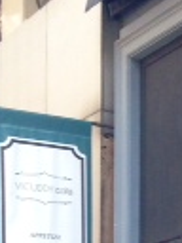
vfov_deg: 11.5
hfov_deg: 8.6
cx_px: 341
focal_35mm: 165
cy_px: 357
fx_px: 1157
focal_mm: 4.12
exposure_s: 1/250
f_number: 2.4
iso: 50
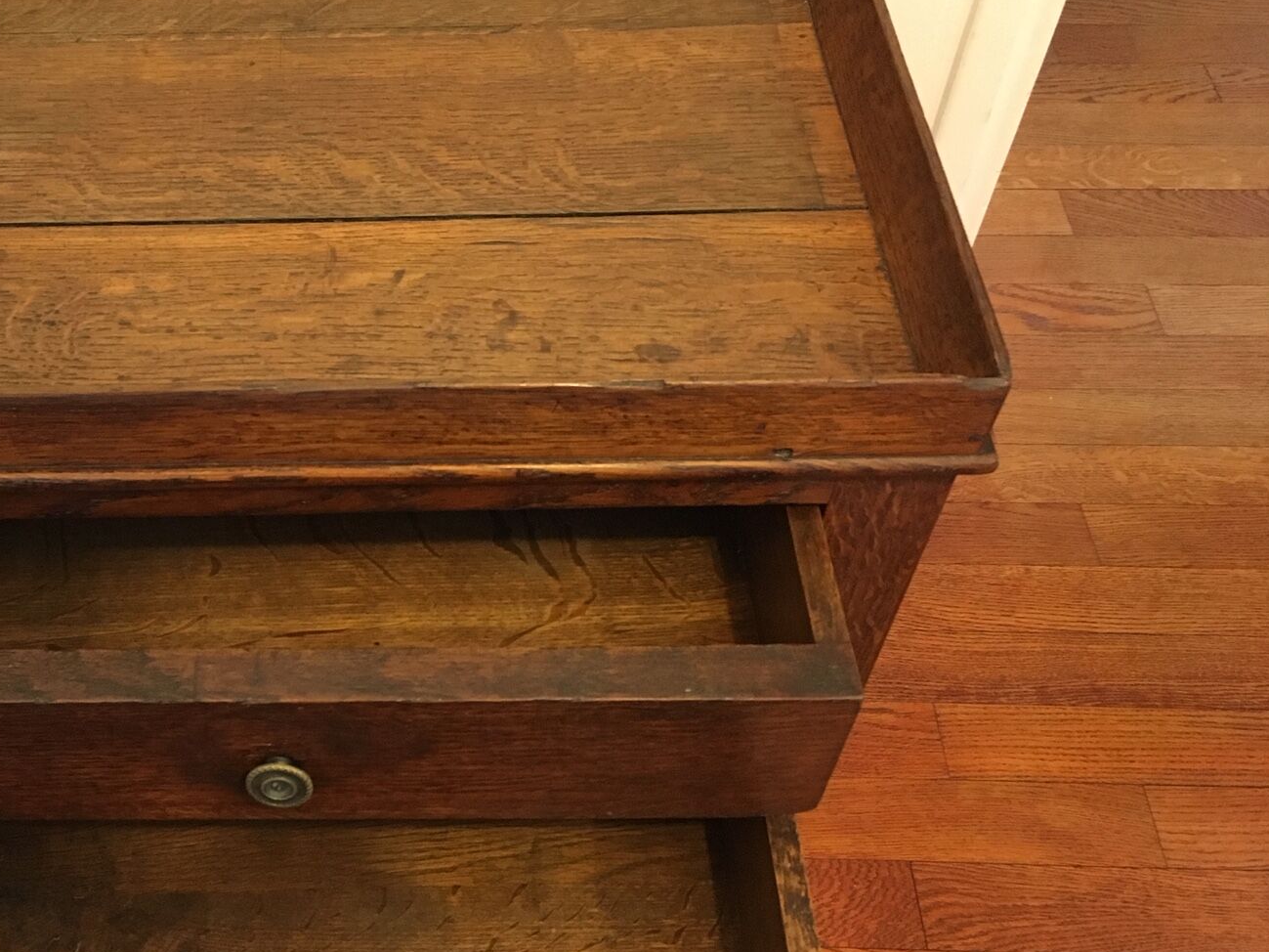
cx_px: 297
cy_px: 546
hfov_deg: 40.7
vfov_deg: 32.1
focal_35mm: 45
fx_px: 1650
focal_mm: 4.15
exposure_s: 1/17
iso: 200
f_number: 2.2
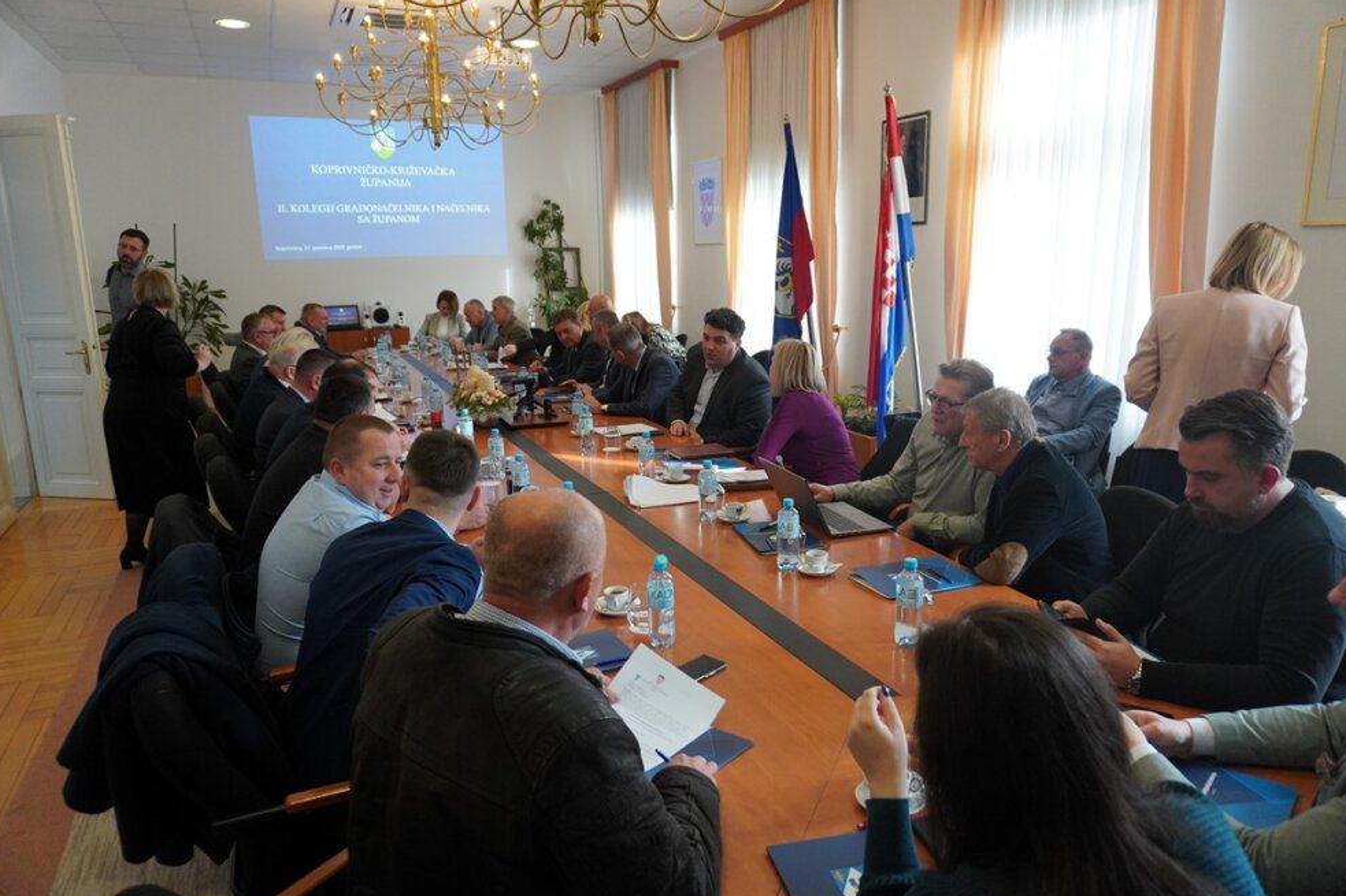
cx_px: 687
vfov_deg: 51.3
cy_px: 458
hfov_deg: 71.5
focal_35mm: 25
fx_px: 935
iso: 1250
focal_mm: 16
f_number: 3.5
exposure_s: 1/200
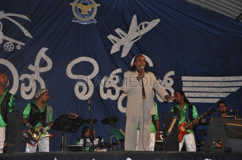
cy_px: 80
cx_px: 121
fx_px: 584
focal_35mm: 87
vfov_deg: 15.7
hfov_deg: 23.4
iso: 800
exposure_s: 1/60
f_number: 5
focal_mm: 58
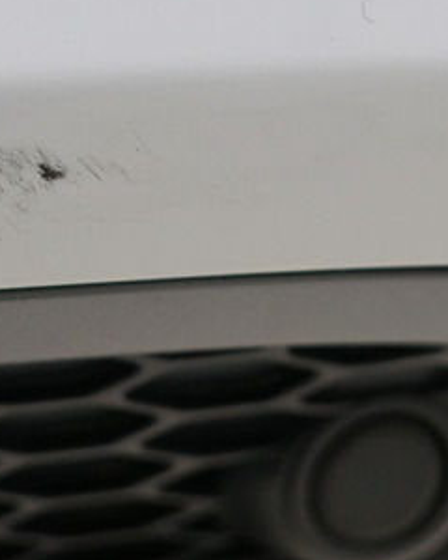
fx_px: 2387
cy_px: 24
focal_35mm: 144
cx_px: 17
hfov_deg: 10.6
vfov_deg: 13.2
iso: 500
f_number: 4
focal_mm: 30
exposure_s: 1/60
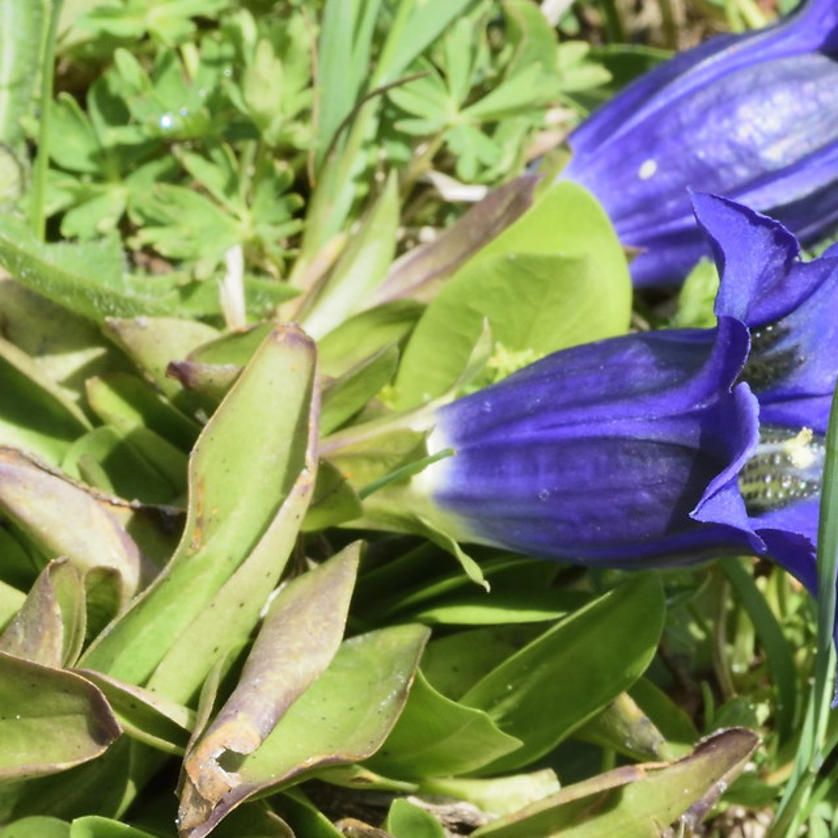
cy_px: 985
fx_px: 13738
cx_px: -115
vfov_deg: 3.5
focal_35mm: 502
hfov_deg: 3.5
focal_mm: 105
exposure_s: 1/60
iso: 200
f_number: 20
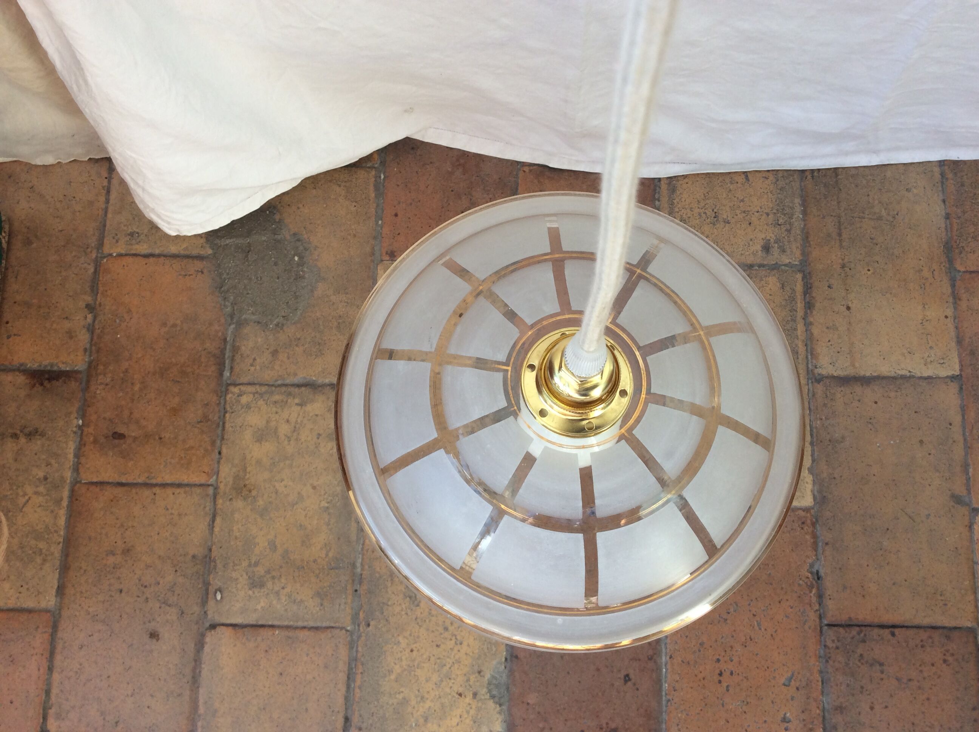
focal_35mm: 32
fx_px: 904
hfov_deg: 56.9
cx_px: 490
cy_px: 366
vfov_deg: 44.1
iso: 32
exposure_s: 1/101
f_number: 2.4
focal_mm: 3.3
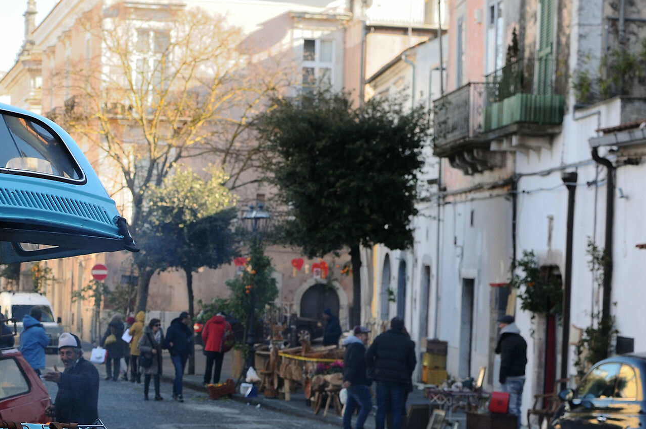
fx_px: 1774
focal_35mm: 99
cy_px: 384
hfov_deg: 20.2
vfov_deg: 13.7
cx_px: 48
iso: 200
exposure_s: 1/200
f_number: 5.6
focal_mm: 35
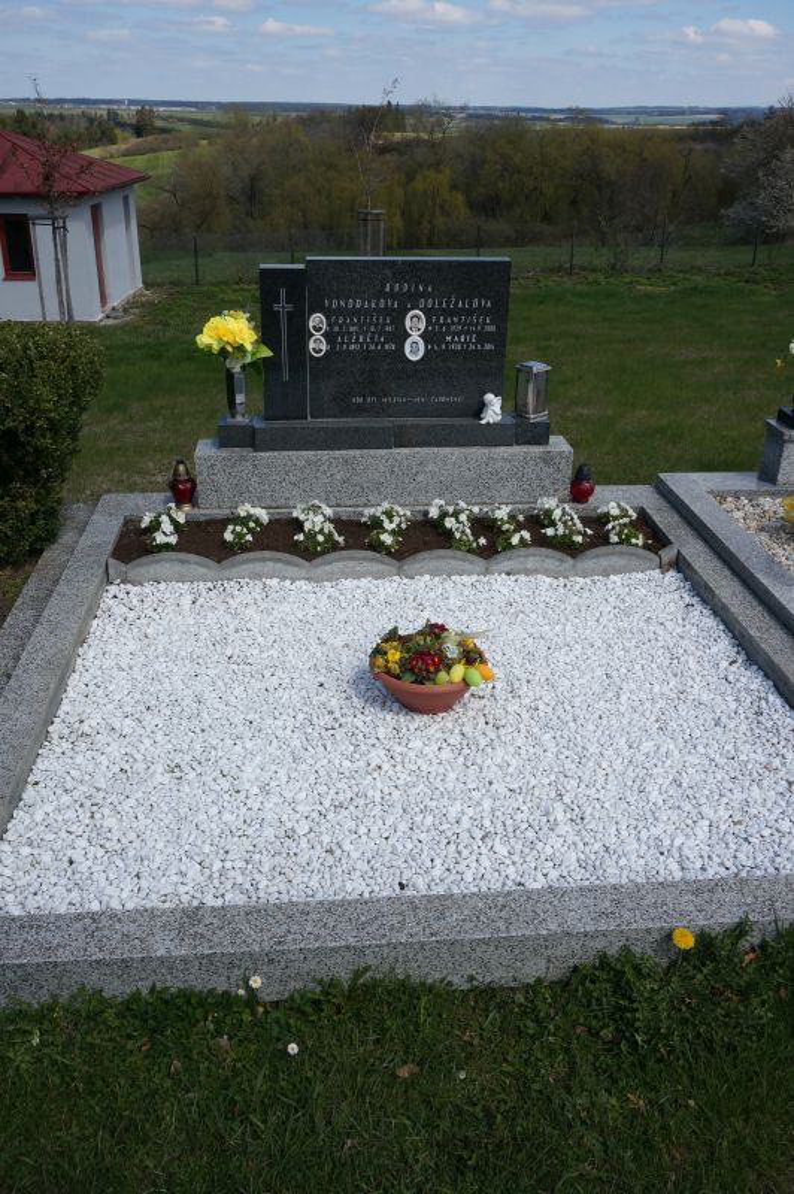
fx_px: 994
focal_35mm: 30
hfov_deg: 43.5
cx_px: 397
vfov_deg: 62.0
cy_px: 597
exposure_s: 1/800
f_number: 9
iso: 400
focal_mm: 20
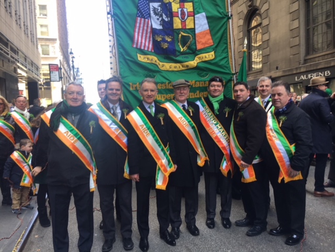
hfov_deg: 61.7
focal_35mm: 29
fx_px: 281
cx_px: 168
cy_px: 126
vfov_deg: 48.2
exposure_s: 1/40
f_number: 2.2
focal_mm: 4.15
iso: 25
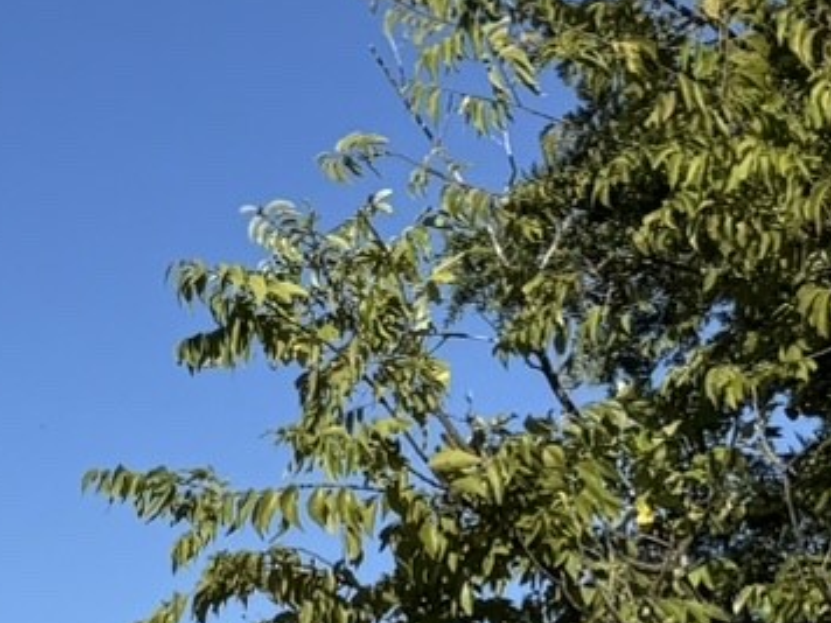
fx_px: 3313
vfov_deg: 10.2
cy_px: 1106
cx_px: -1230
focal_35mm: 138
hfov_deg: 11.5
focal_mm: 6.76
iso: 80
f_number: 1.78
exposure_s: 1/6410
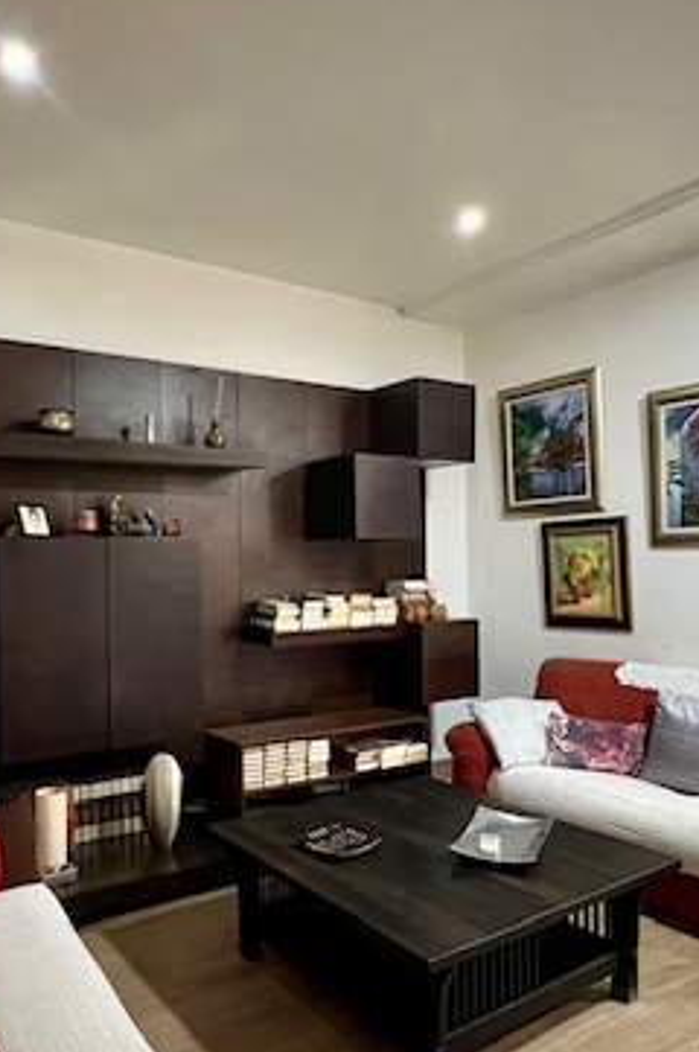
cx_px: 242
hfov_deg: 52.2
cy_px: 565
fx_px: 700
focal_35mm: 24
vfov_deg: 73.7
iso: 1000
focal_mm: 1.57
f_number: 1.8
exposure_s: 1/34
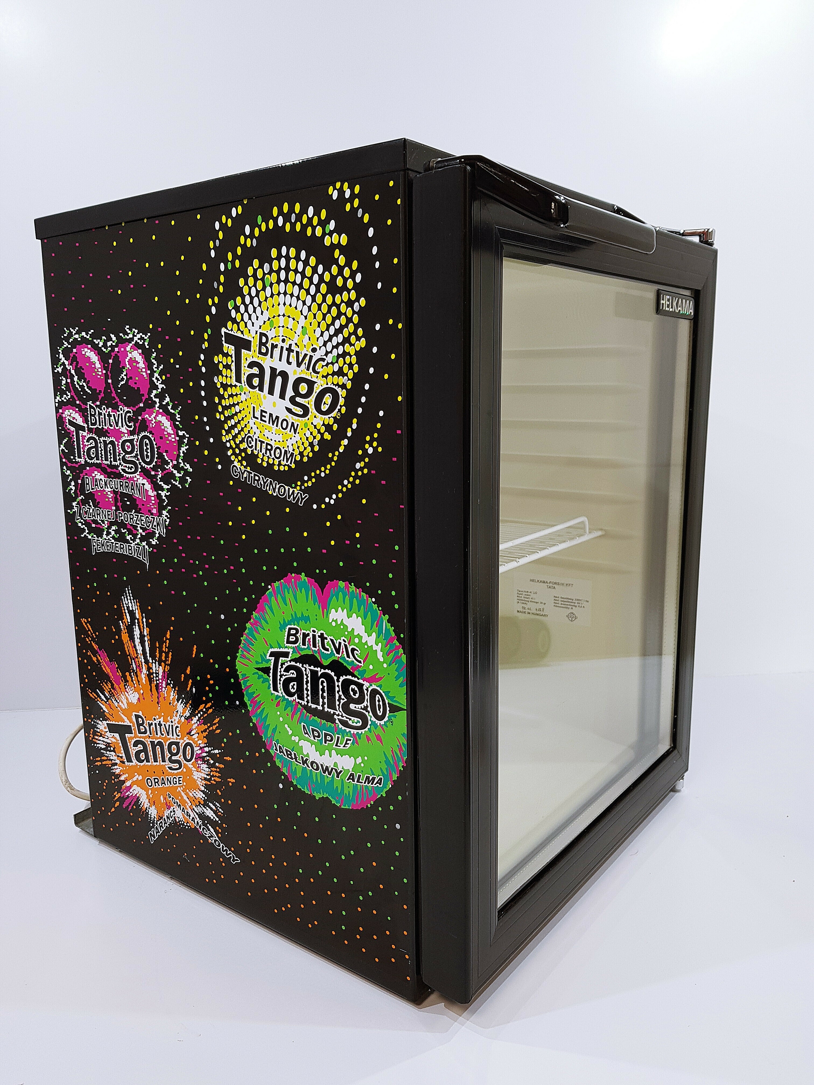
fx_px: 815
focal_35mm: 26
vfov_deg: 67.3
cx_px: 407
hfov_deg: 53.1
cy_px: 542
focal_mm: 4.2
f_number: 1.7
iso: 50
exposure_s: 1/50
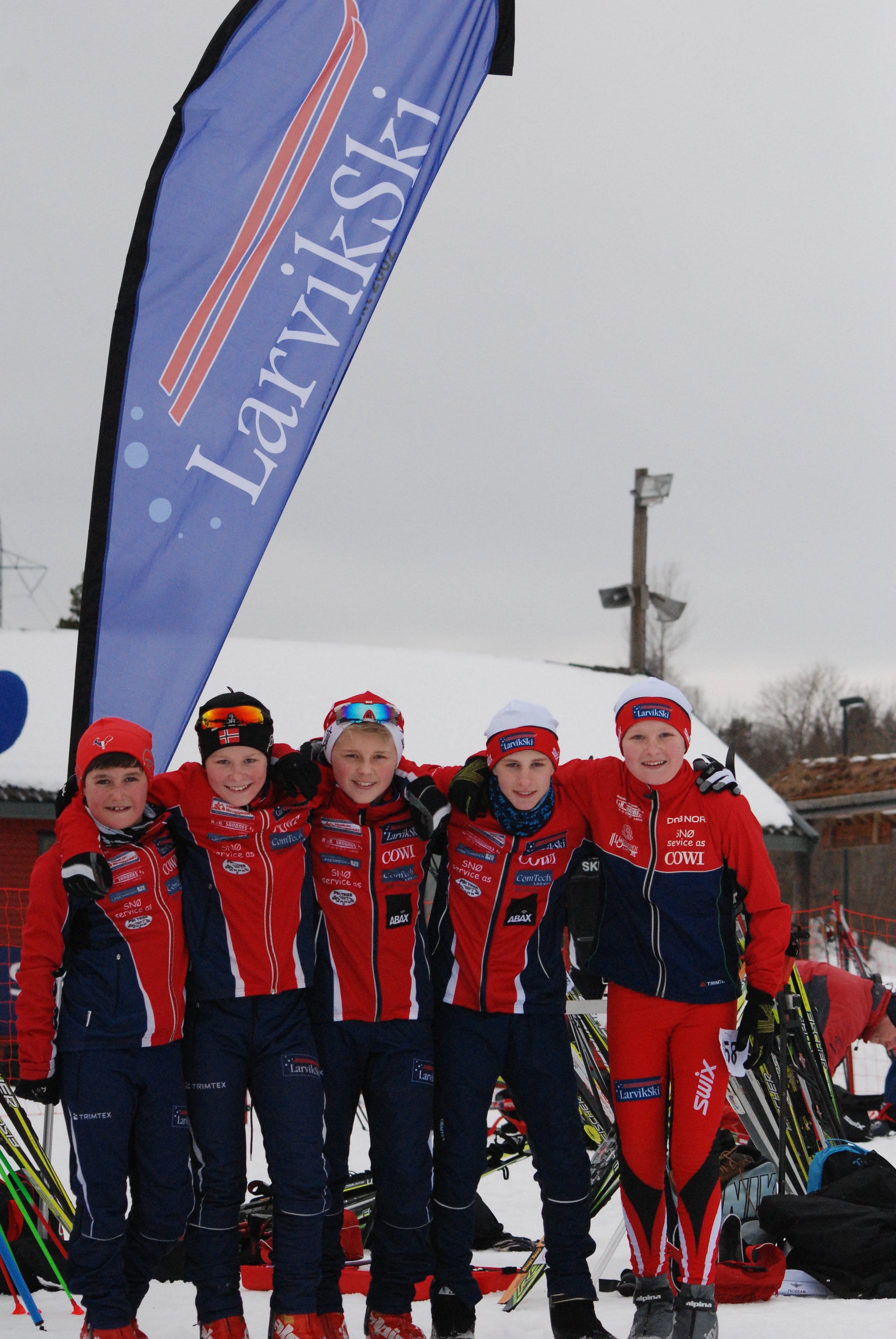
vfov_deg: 19.4
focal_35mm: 105
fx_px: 3909
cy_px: 670
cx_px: 448
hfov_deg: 13.1
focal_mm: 70
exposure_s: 1/1600
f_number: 6.3
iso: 1250
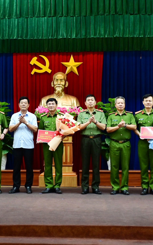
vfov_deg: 33.0
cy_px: 122
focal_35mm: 62
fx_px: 414
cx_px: 61
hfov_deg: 20.9
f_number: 4
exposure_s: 1/200
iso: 2000
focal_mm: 27
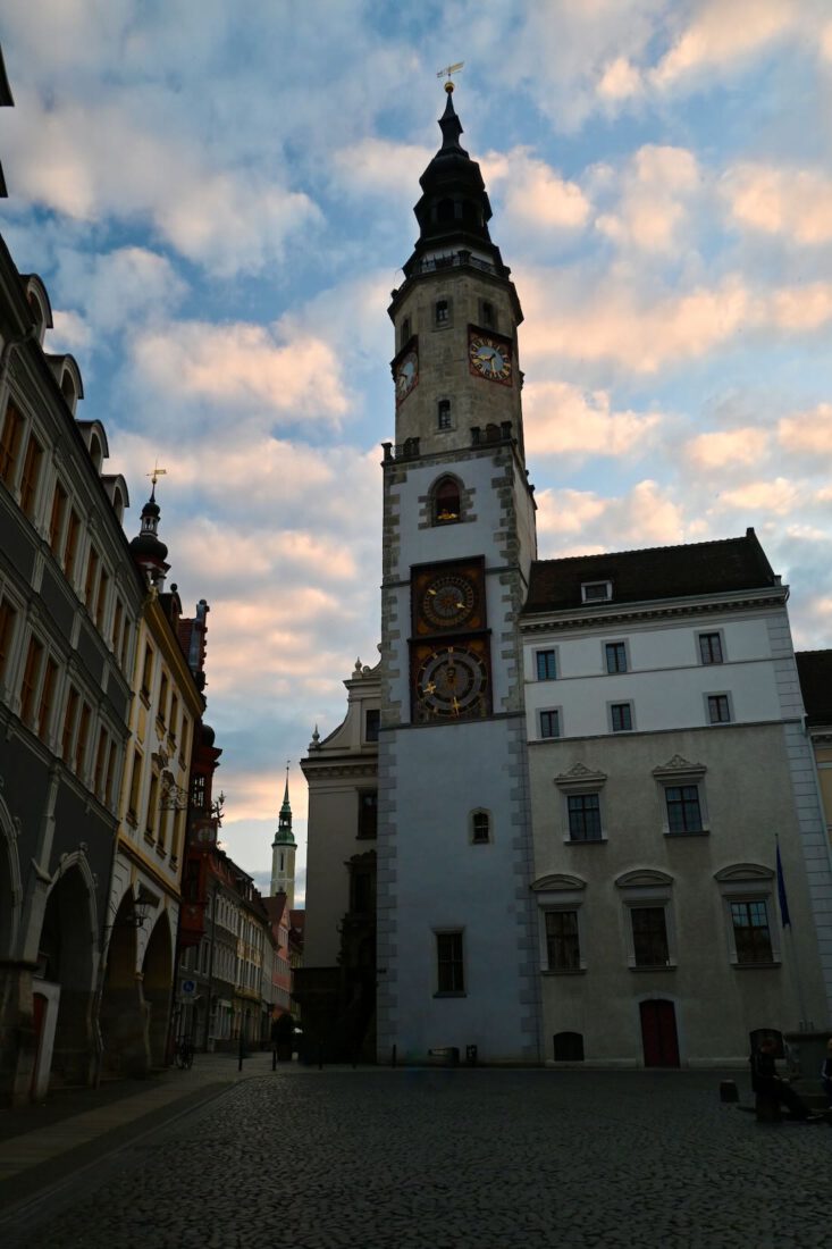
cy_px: 624
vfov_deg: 63.2
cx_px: 416
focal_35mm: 29
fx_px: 1014
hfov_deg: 44.6
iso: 400
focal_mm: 19.5
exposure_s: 1/250
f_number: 3.8
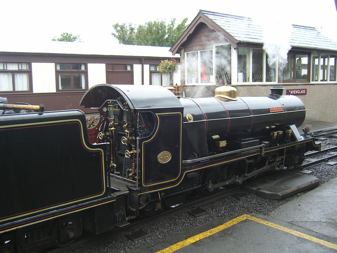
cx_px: 168
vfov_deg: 39.7
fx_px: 350
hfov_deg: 51.4
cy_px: 126
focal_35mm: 36
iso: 50
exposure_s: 1/68.1
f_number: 2.8
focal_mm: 5.6
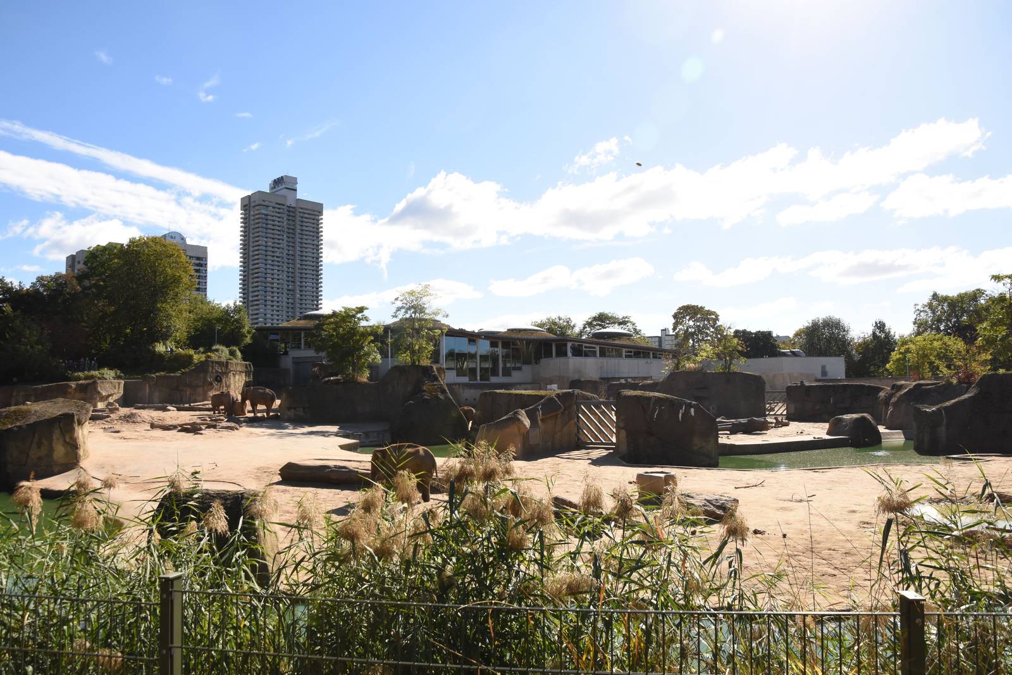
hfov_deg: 73.7
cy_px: 338
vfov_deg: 53.1
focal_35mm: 24
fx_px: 675
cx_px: 506
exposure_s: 1/2500
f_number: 6.3
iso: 800
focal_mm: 16
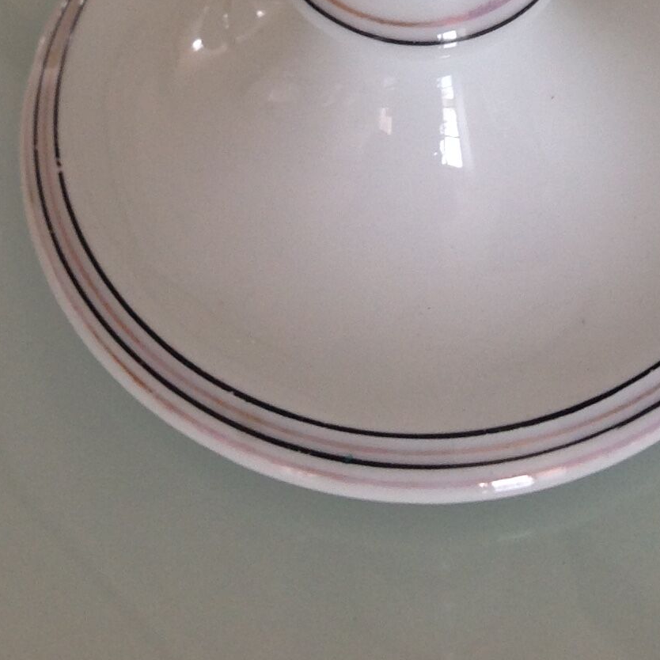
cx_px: 419
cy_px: -309
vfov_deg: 16.6
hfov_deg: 18.1
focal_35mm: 96
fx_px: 2071
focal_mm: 4.28
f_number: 2.4
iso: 64
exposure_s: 1/24
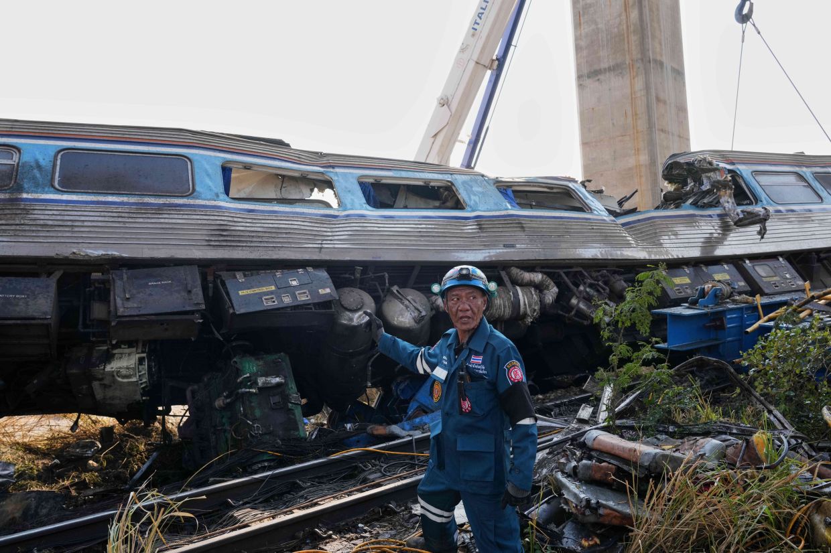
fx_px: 669
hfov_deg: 63.7
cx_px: 416
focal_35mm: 29
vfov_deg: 44.9
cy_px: 276
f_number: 8
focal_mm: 29
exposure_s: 1/500
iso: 500
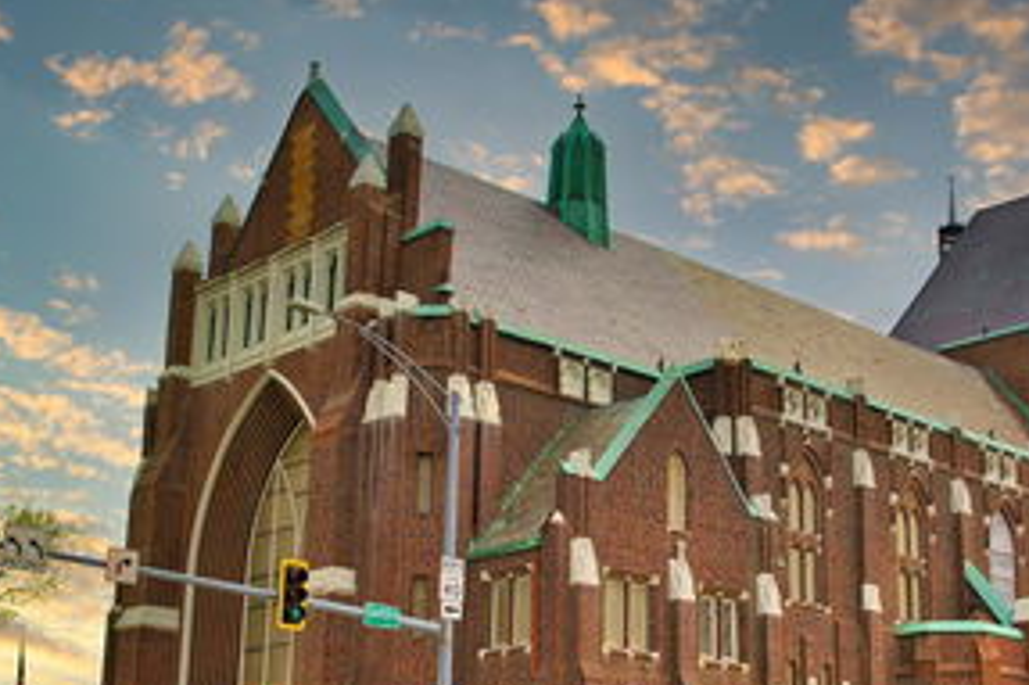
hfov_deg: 34.9
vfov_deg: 23.6
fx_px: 1628
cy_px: 461
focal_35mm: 57
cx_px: 645
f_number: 6.3
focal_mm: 32
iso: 64
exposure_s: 1/640
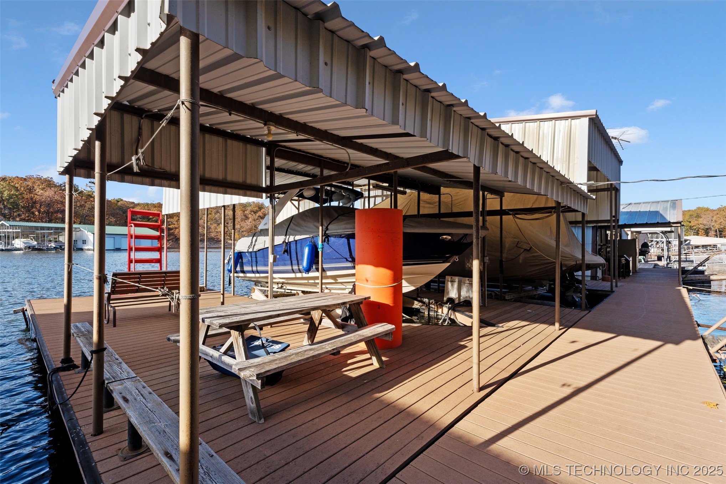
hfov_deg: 96.7
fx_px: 323
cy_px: 242
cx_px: 363
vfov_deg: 73.7
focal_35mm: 16
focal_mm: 16
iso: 200
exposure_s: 1/200
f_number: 9
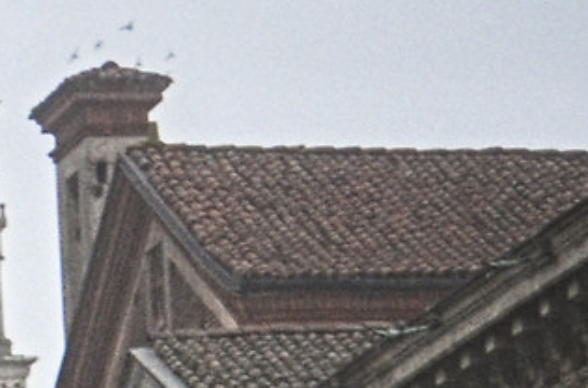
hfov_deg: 5.0
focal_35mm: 389
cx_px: -1325
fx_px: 6335
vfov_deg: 3.5
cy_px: 423
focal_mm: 34
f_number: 4.2
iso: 640
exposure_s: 1/60
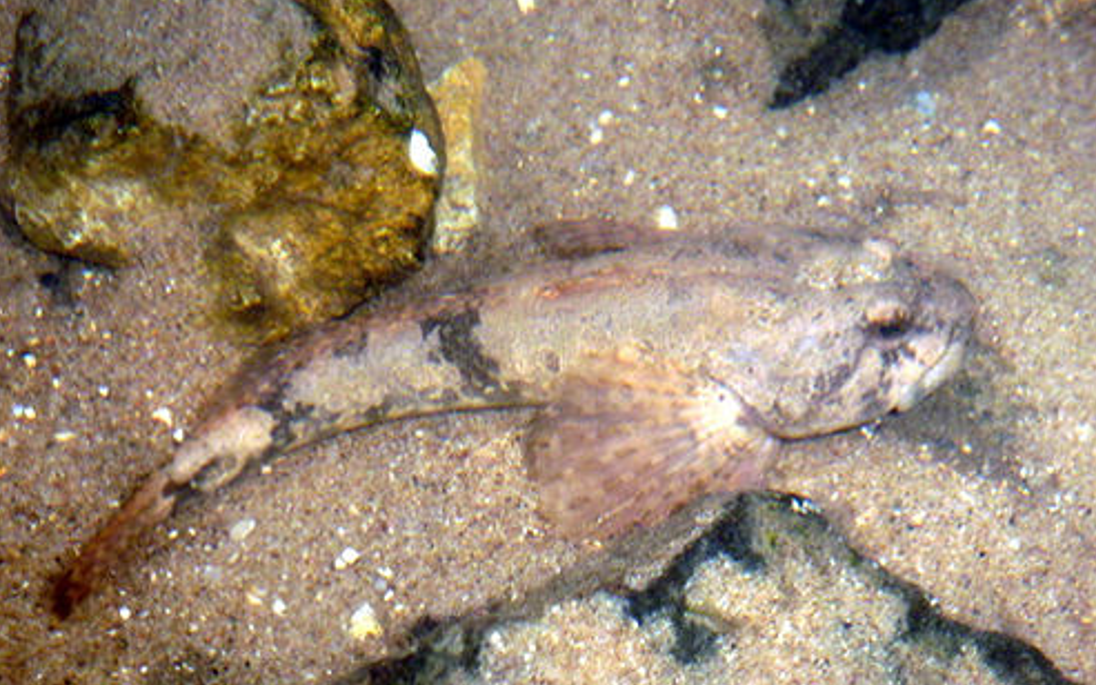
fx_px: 1314
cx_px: 549
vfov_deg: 29.2
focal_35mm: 44
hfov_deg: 45.3
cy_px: 374
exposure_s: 1/60
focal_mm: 7.4
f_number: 3.9
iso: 125
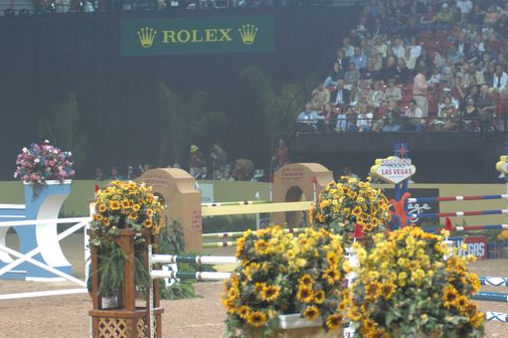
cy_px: 184
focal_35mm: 133
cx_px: 318
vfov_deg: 10.3
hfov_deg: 15.4
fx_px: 1875
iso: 640
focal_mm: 70
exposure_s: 1/125
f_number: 3
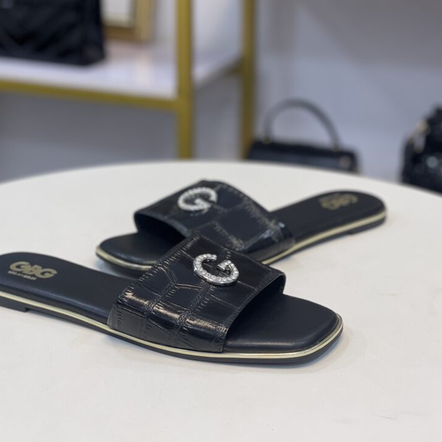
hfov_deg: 25.4
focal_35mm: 68
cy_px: 148
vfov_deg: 25.2
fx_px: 982
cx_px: 204
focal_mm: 6
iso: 50
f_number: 2
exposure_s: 1/100
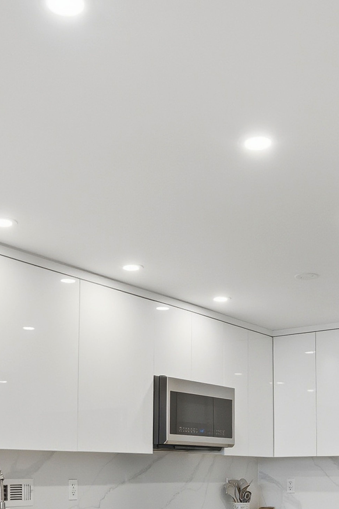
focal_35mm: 49
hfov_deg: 27.5
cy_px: 472
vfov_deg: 37.3
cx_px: 203
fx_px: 692
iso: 320
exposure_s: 1/400
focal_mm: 15
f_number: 8
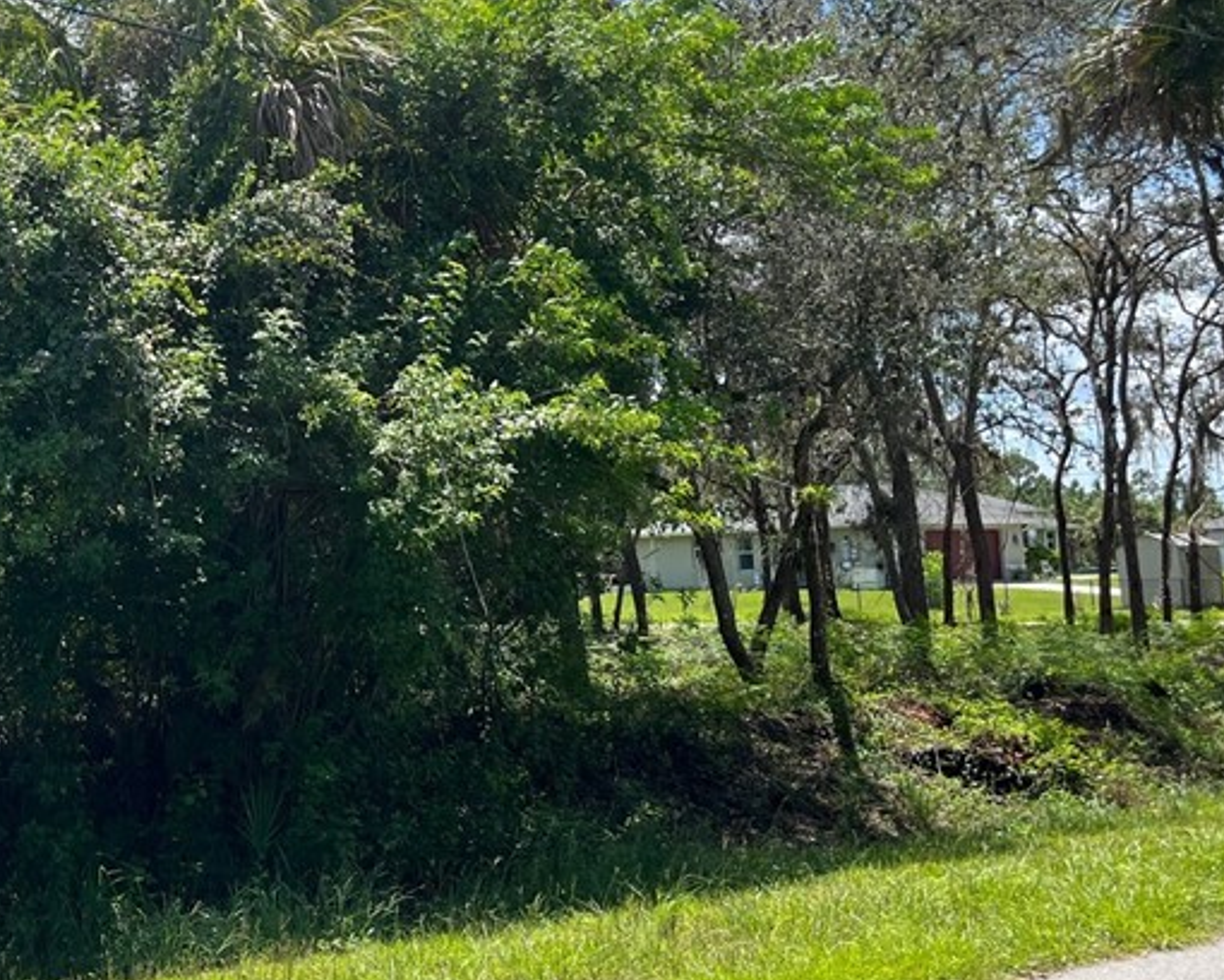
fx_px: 1848
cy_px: 343
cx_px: 192
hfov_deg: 35.1
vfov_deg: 29.5
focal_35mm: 51
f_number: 1.6
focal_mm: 5.1
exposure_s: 1/2222
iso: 50
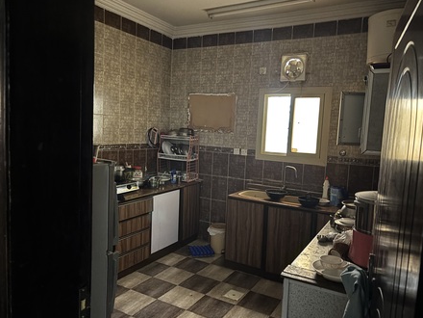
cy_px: 159
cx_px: 219
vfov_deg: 51.4
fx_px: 330
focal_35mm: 27
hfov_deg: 65.3
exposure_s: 1/10
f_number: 1.6
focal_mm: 5.96
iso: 640
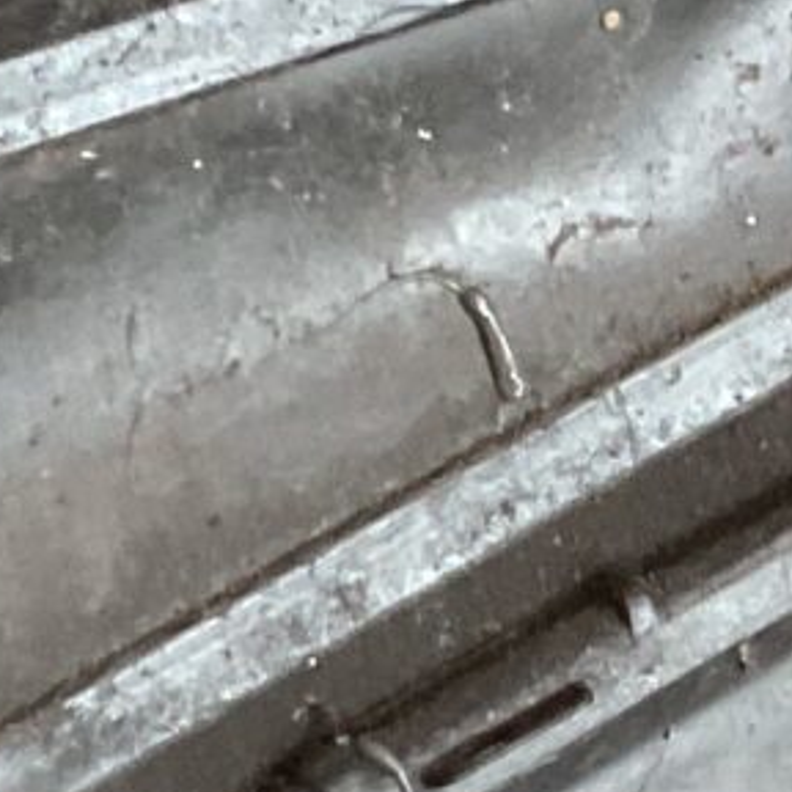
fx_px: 5902
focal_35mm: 228
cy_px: 437
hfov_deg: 7.6
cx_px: 1147
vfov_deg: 7.7
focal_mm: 3
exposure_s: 1/50
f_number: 1.8
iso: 160
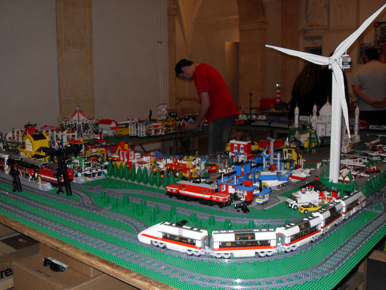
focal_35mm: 37
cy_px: 145
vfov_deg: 38.7
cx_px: 193
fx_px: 413
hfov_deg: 50.1
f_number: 2.8
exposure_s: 1/45
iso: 100
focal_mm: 6.3
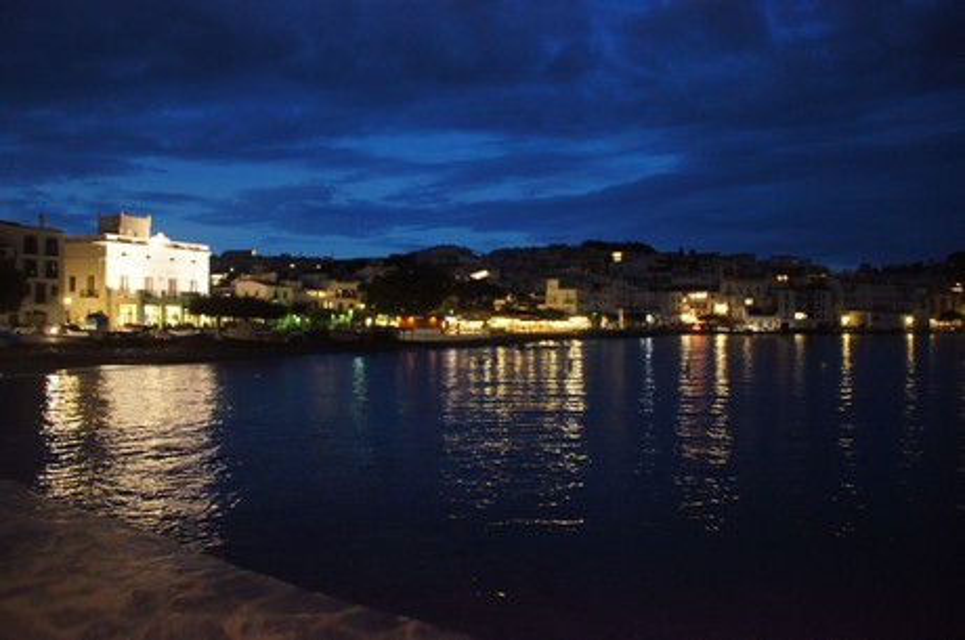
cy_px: 320
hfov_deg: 67.5
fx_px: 722
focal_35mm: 27
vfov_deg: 47.8
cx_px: 482
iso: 6400
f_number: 3.5
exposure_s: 1/10
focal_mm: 18
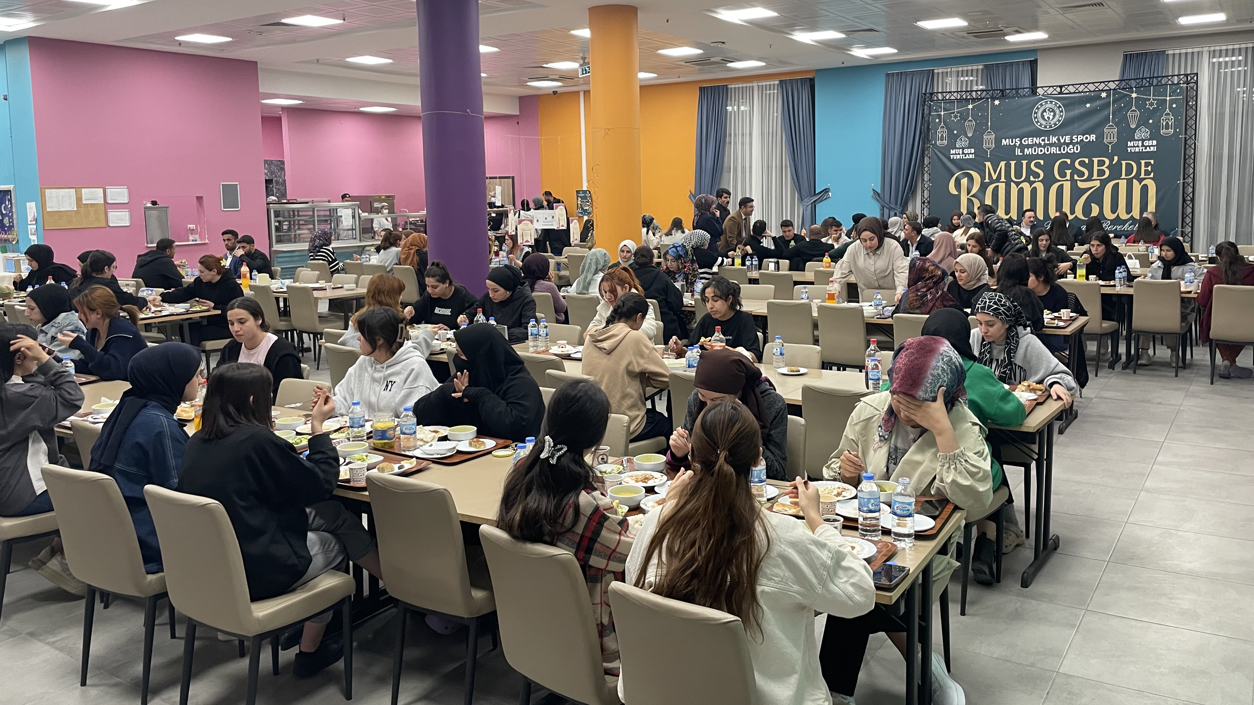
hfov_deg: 66.1
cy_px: 299
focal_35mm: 29
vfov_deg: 40.1
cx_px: 628
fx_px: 964
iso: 125
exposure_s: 1/50
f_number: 1.6
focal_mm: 4.2
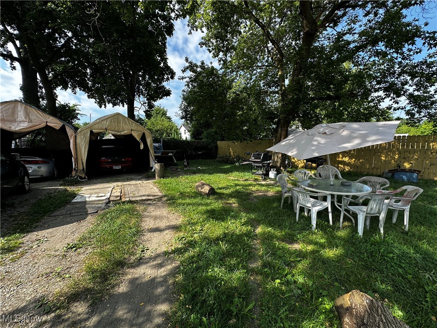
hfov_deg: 102.1
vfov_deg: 85.7
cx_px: 218
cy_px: 164
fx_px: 177
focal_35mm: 14
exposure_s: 1/442
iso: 40
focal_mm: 2.22
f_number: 2.2
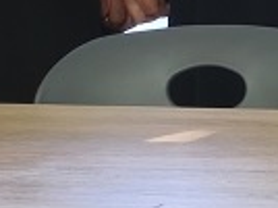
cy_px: -316
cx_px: 365
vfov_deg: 3.4
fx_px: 3495
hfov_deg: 4.5
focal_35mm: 436
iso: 800
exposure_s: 1/100
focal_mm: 7.1
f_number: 1.9
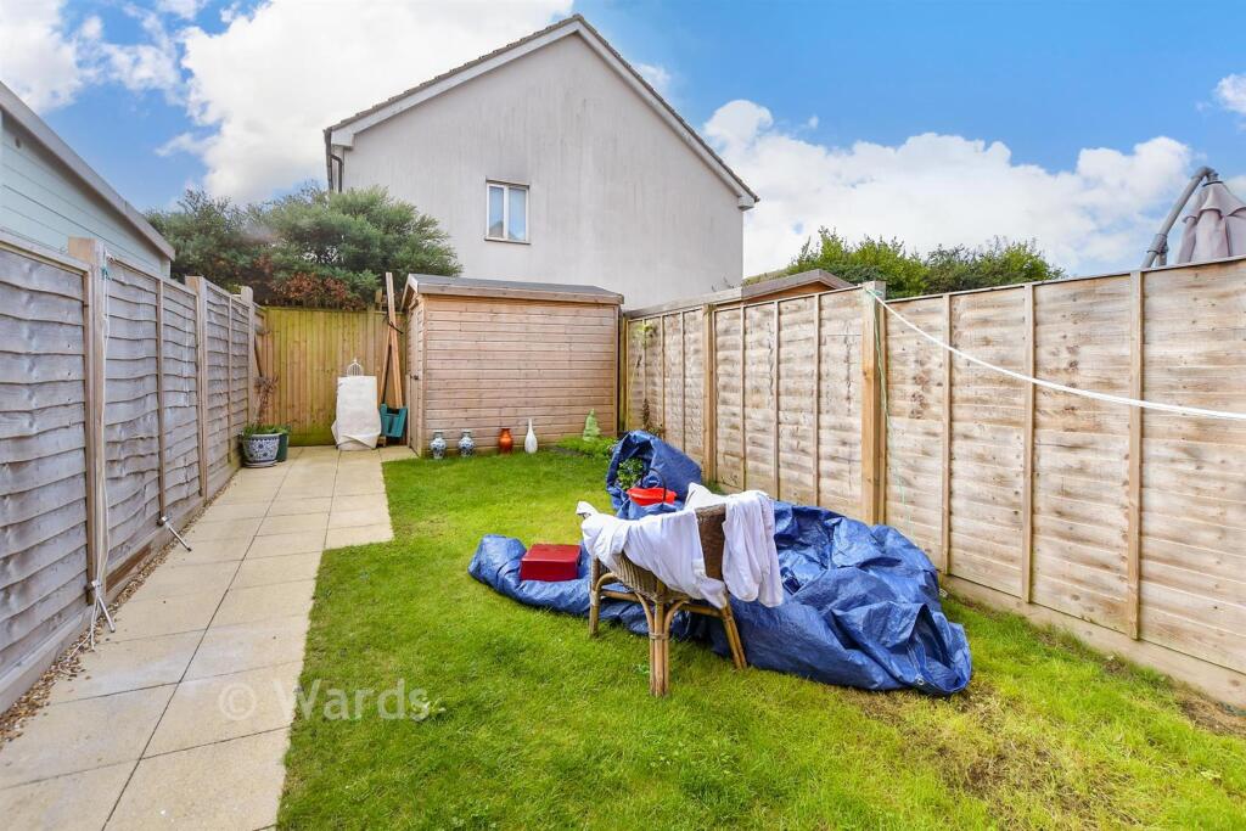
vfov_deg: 77.3
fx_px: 519
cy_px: 416
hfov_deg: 100.4
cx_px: 623
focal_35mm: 15
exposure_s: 1/125
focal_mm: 10
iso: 160
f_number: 6.3
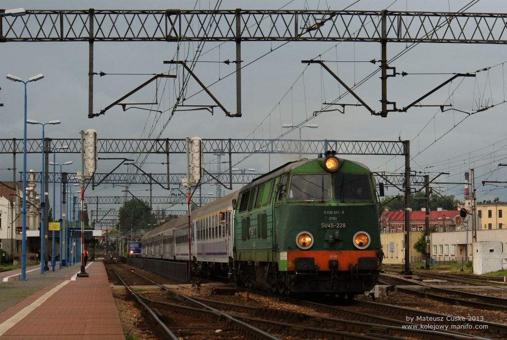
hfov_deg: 19.4
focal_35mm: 105
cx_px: 254
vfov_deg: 13.1
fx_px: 1482
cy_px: 170
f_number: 9
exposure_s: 1/160
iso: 400
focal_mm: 70
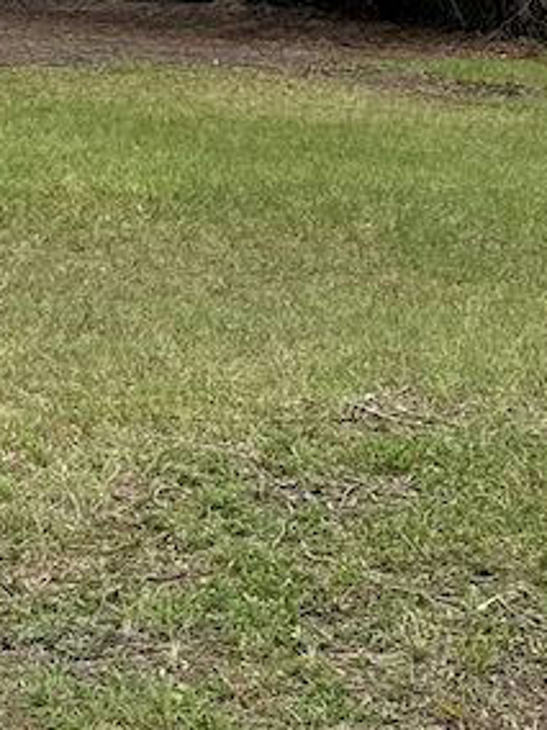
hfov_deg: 12.7
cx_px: -360
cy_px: -249
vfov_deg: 17.0
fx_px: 2275
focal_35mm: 108
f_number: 1.78
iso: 80
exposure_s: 1/4975
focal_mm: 6.76
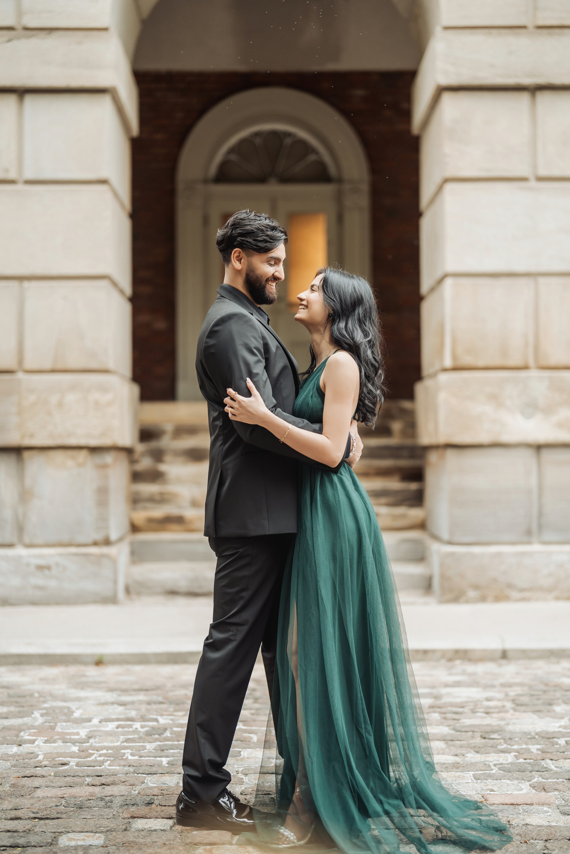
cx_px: 285
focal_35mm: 50
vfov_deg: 39.6
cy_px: 427
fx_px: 1187
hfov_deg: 27.0
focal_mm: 50
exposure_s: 1/320
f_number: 1.3
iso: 400
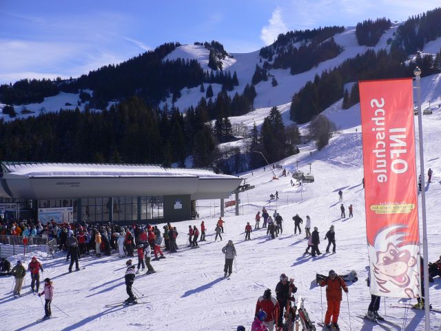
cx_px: 220
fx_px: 446
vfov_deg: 40.7
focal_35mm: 35
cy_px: 166
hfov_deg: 52.6
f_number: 5.6
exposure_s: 1/500
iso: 80
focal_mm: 5.8
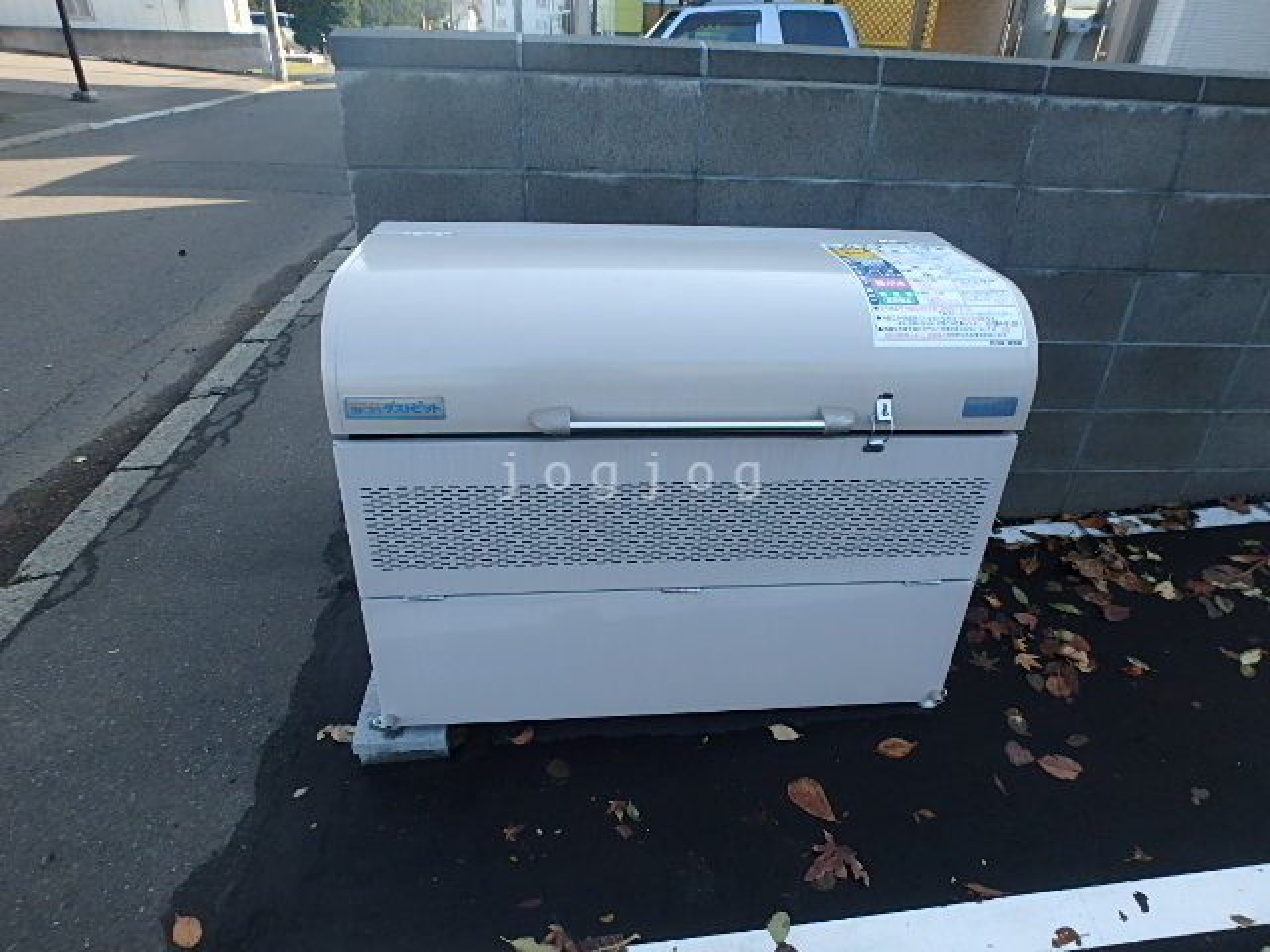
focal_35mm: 21
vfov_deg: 63.4
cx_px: 635
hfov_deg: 79.0
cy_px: 476
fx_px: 770
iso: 125
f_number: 3.5
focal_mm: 3.7
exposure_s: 1/250
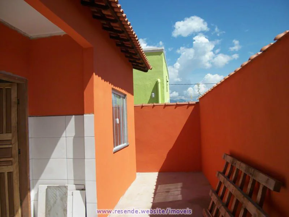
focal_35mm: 32
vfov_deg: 44.2
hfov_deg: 56.8
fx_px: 267
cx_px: 144
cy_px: 108
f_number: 8.8
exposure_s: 1/250
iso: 80
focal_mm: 5.7
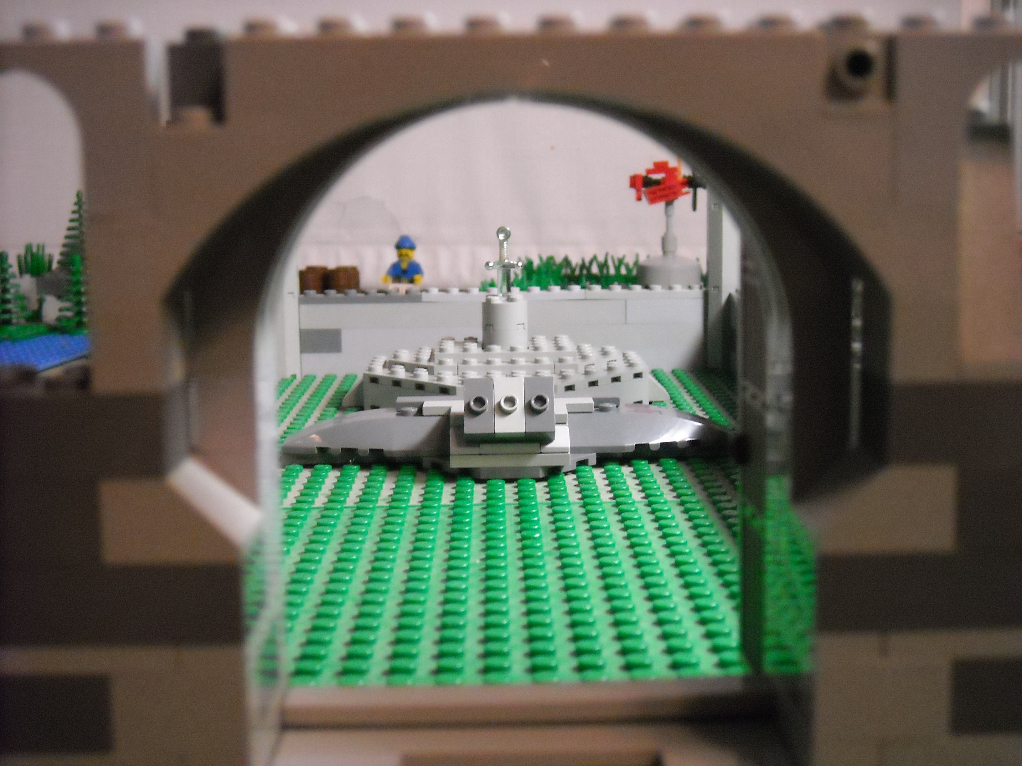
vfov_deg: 27.0
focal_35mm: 54
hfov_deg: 35.5
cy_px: 383
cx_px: 511
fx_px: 1594
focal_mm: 8.85
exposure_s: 1/84
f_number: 3.3
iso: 800
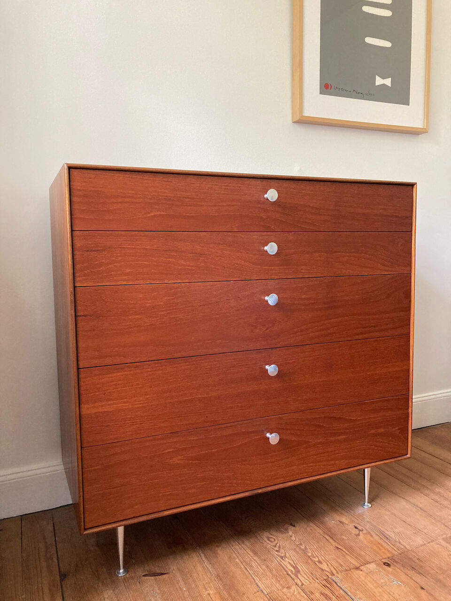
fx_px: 486
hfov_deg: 49.7
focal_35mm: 28
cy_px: 300
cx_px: 226
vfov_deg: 63.4
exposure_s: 1/60
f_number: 1.8
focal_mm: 3.99
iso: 250
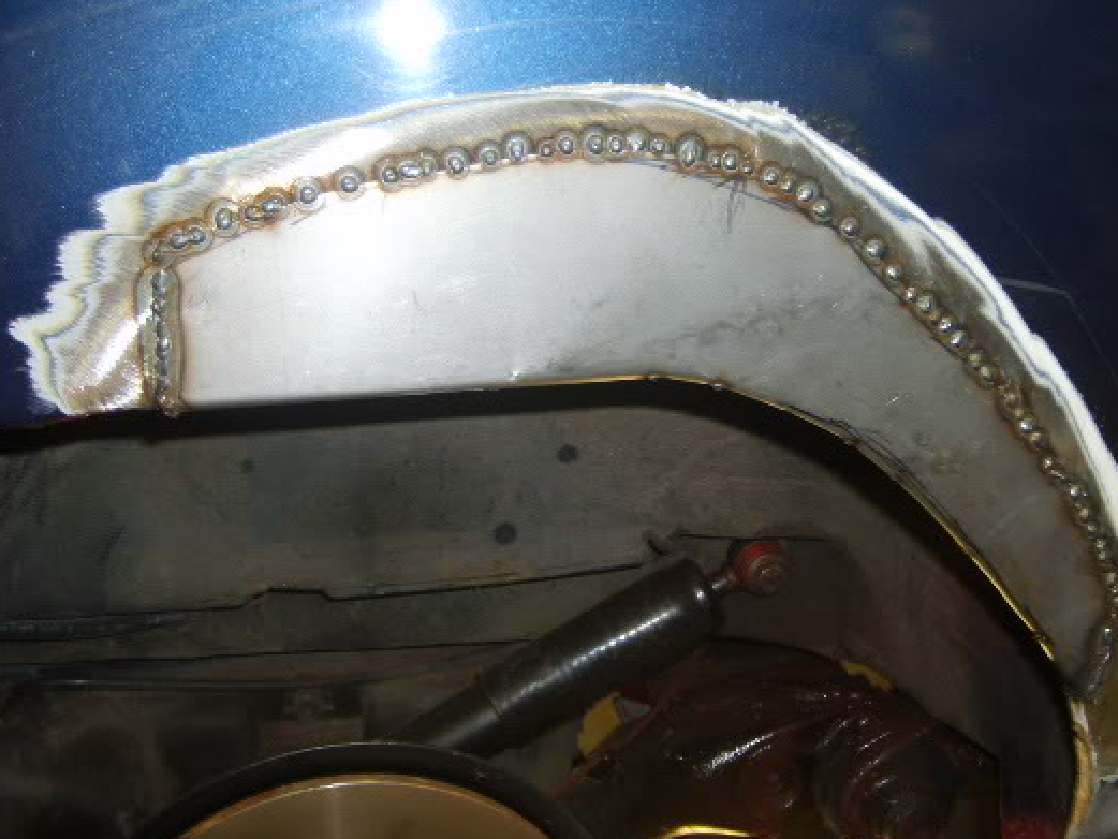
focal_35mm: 43
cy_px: 371
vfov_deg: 33.6
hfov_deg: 43.7
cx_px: 659
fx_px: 1389
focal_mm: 5.8
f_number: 2.8
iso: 100
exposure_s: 1/45
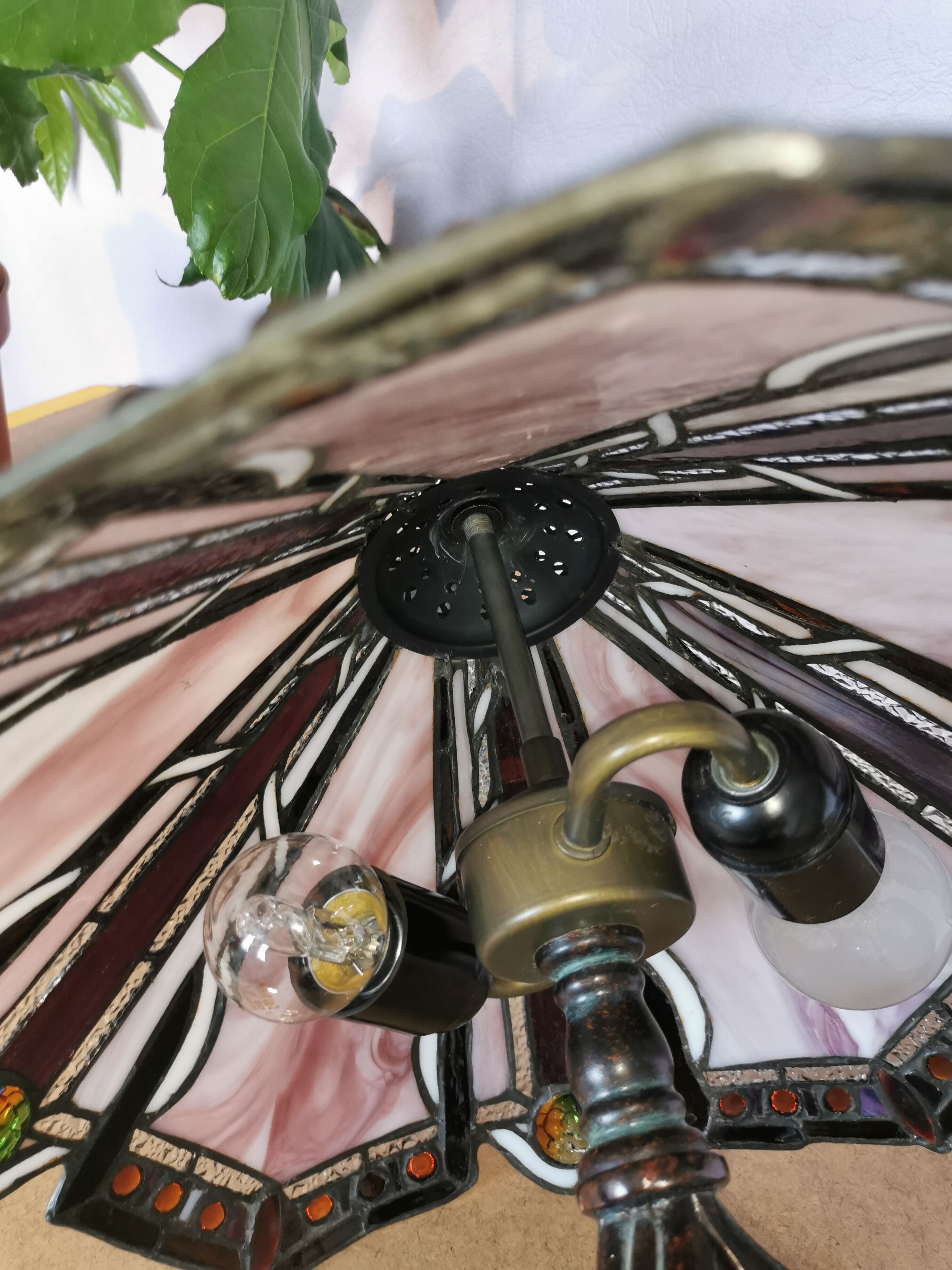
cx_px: 476
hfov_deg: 51.4
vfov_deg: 65.3
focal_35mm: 27
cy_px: 635
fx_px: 990
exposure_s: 1/50
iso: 200
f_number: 1.8
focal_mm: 5.58
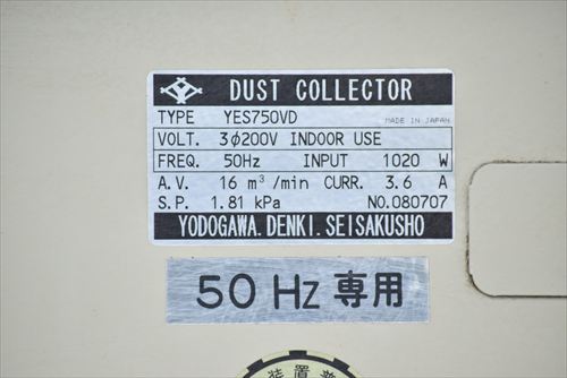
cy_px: 189
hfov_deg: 6.2
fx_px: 5200
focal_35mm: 330
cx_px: 284
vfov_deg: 4.2
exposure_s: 1/2500
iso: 1250
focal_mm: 220
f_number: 6.3
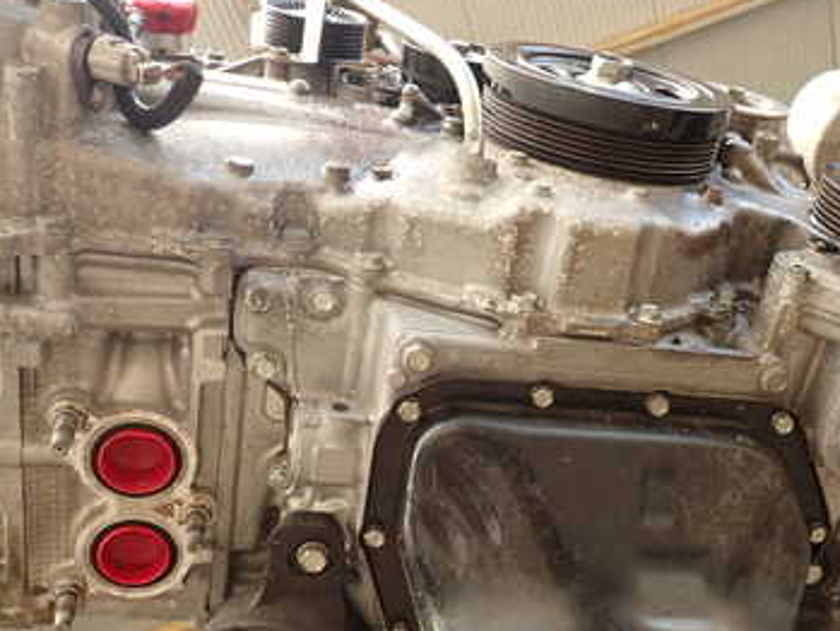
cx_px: 508
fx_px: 1044
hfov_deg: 43.6
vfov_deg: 33.3
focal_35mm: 43
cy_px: 431
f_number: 2.8
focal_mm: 4.5
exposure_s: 1/100
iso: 100
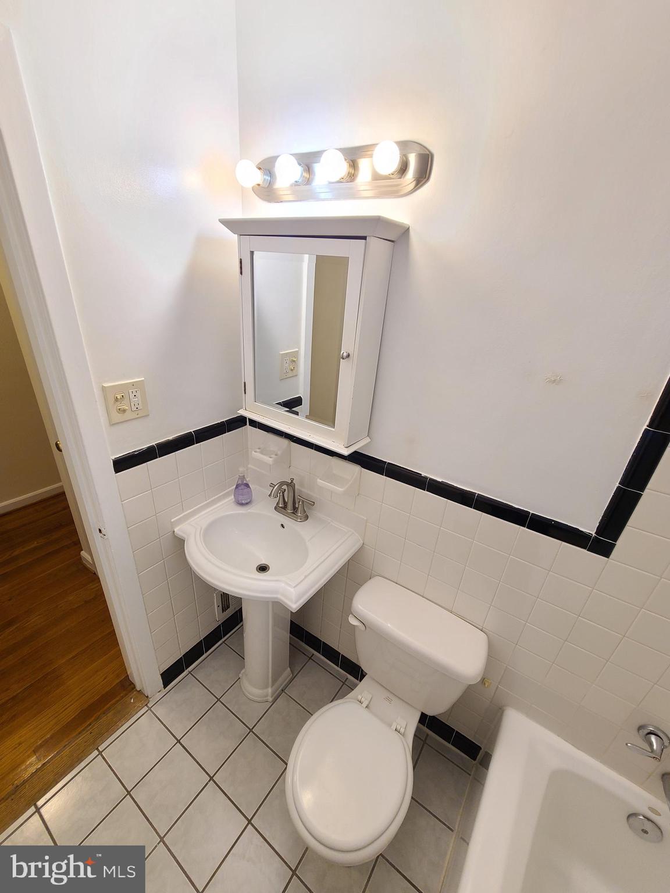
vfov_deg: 106.2
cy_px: 446
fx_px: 335
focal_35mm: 13
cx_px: 335
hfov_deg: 89.9
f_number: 2.2
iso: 160
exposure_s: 1/59
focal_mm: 2.2
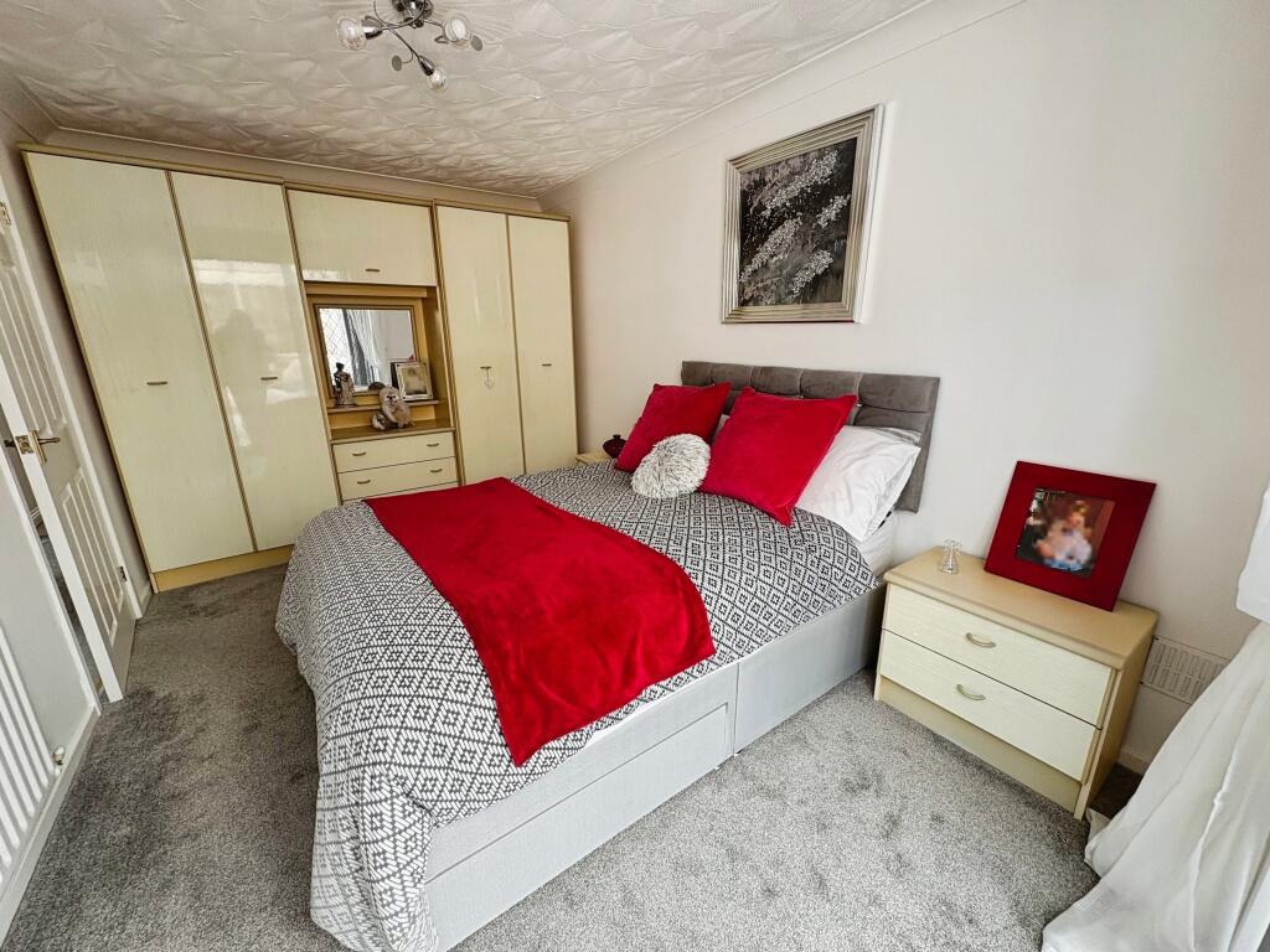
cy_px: 476
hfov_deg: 102.1
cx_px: 635
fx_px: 514
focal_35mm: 14
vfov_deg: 85.7
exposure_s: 1/99
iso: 80
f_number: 2.2
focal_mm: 2.22
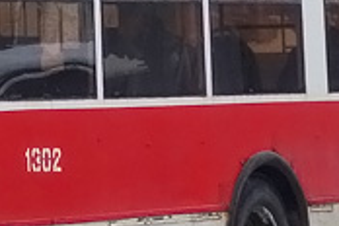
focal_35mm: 420
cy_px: -197
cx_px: -298
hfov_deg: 4.8
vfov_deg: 3.3
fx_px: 3955
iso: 160
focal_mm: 22.49
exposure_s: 1/500
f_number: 3.5
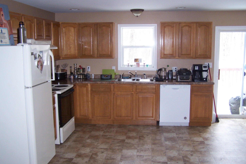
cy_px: 83
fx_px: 273
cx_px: 122
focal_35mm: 40
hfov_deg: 48.5
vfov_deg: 33.4
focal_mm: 6.3
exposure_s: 1/60
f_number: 2.8
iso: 140
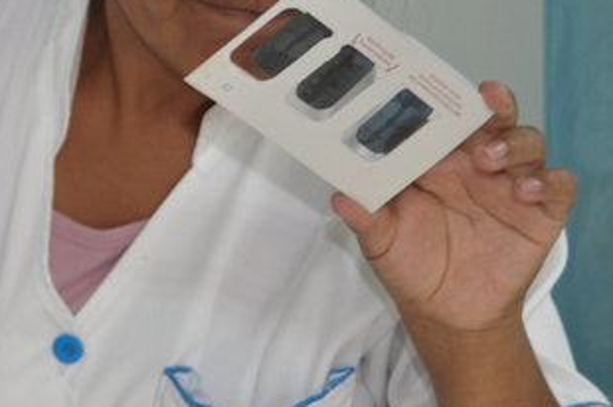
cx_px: -166
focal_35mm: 129
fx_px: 2194
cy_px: 121
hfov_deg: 15.2
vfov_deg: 10.6
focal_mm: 26
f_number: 4.2
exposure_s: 1/30
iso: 560
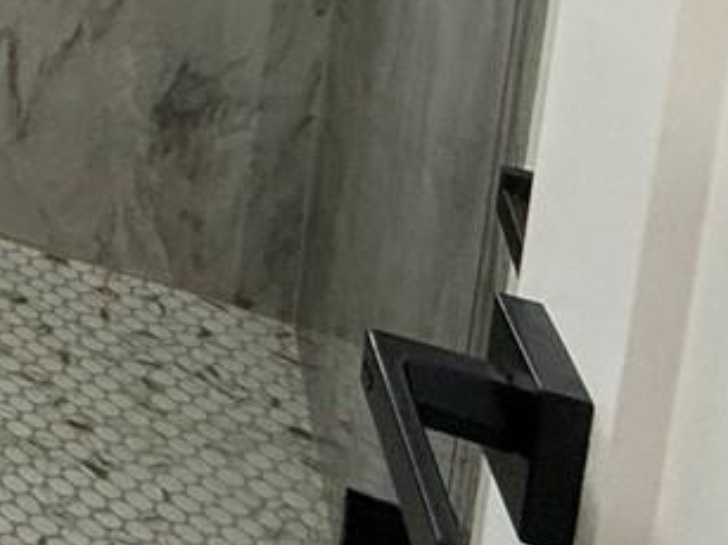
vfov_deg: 15.8
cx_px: -1008
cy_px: -545
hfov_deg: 15.2
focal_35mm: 73
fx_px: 1535
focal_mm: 2.22
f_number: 2.2
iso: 160
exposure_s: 1/120
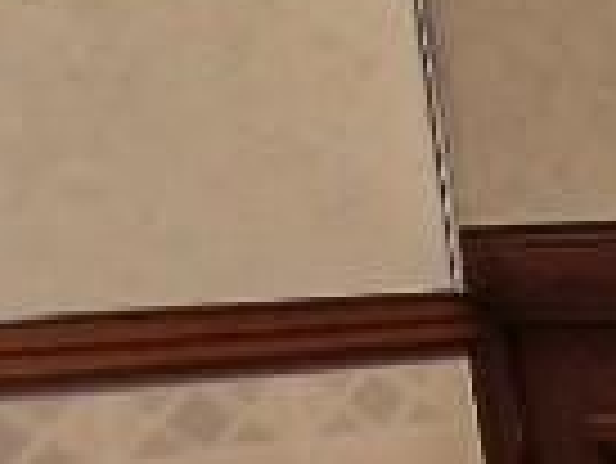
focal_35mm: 97
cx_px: 1749
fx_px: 1728
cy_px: 514
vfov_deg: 14.9
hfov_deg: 12.1
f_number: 2.2
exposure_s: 1/50
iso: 250
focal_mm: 2.2
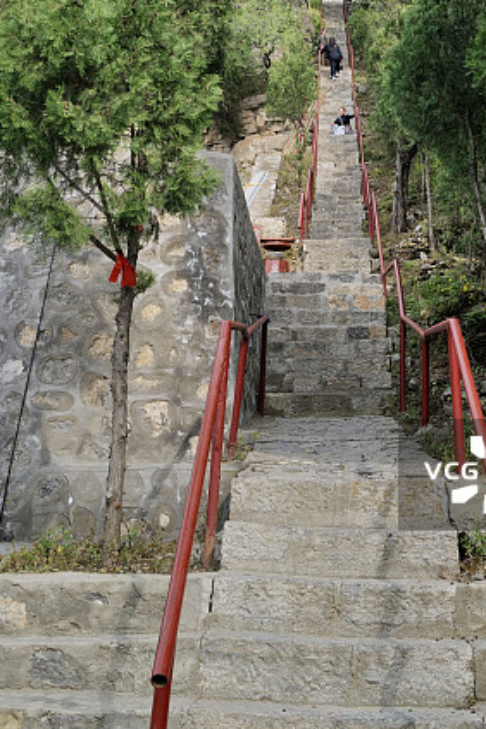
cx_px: 322
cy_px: 152
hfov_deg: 25.4
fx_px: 1073
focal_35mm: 53
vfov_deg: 36.3
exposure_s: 1/125
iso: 100
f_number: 8
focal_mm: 28
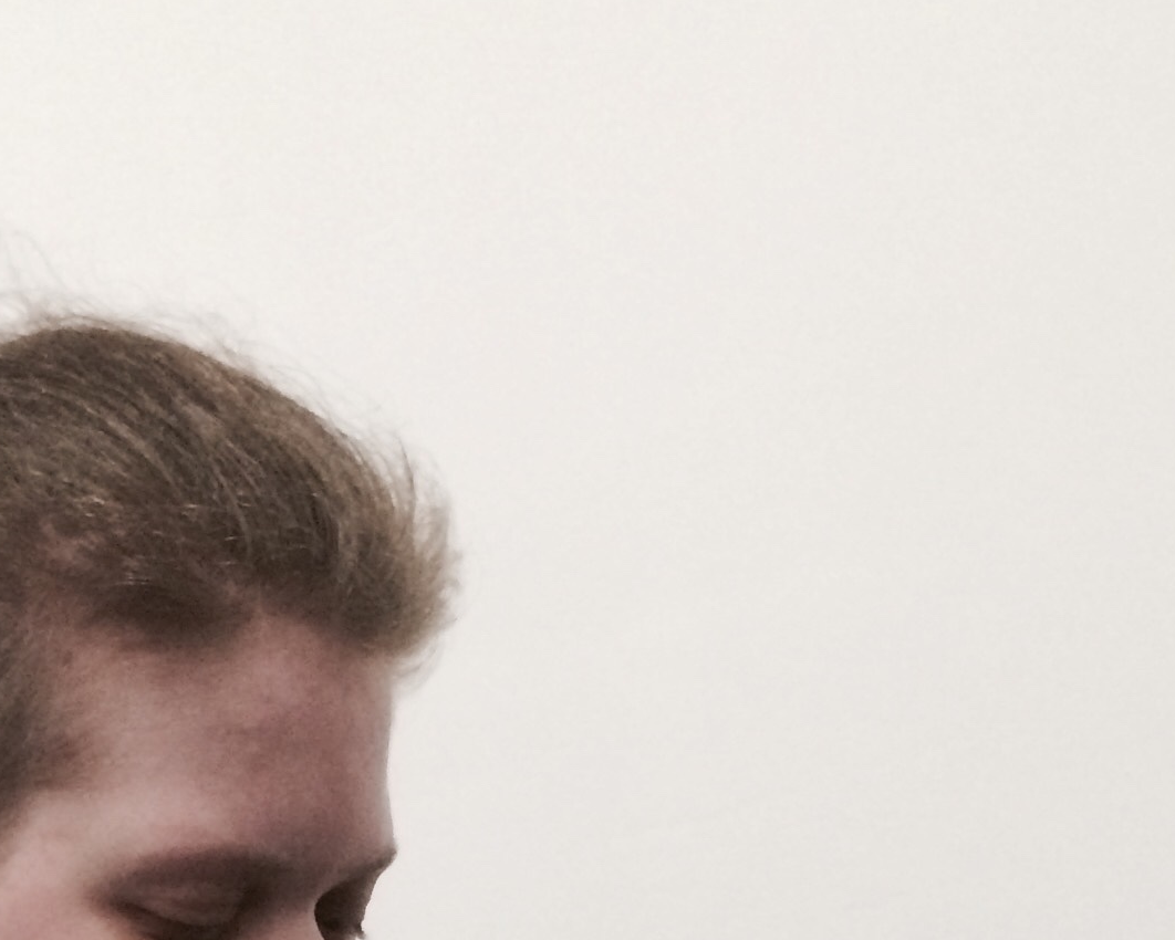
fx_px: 3026
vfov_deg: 15.6
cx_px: 136
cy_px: 1586
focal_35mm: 87
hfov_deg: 21.5
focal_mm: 4.15
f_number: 2.2
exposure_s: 1/17
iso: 320
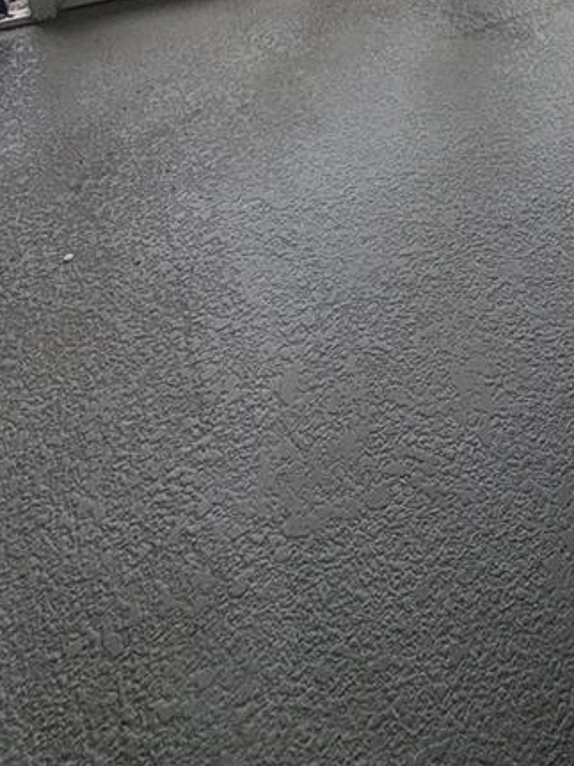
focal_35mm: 39
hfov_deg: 33.0
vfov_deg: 34.4
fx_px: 863
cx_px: 602
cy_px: -222
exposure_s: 1/99
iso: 160
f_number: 2.2
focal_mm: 2.22
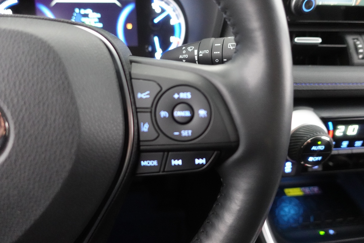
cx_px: 182
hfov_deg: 73.7
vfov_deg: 53.1
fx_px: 243
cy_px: 122
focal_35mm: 24
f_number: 1.8
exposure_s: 1/40
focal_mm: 9.4
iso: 3200
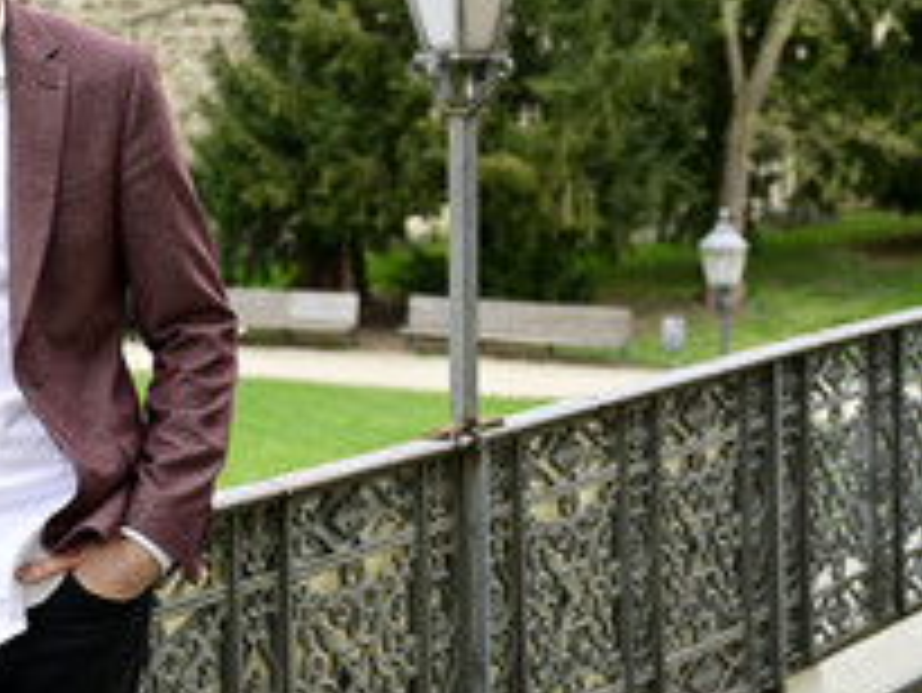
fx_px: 2425
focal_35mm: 91
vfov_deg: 16.1
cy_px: 90
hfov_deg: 20.5
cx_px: -88
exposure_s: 1/200
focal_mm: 43
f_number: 4.5
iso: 250
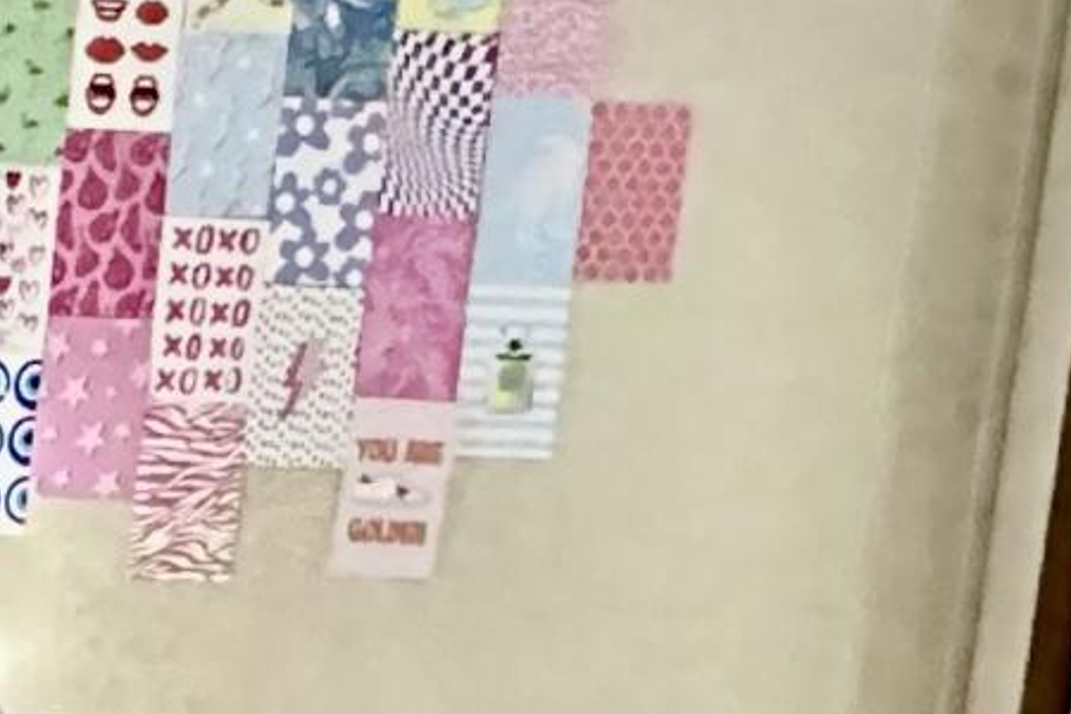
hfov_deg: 14.3
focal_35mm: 97
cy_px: 1340
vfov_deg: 12.7
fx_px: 2886
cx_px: -1495
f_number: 2.2
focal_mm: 2.22
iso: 1600
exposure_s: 1/30
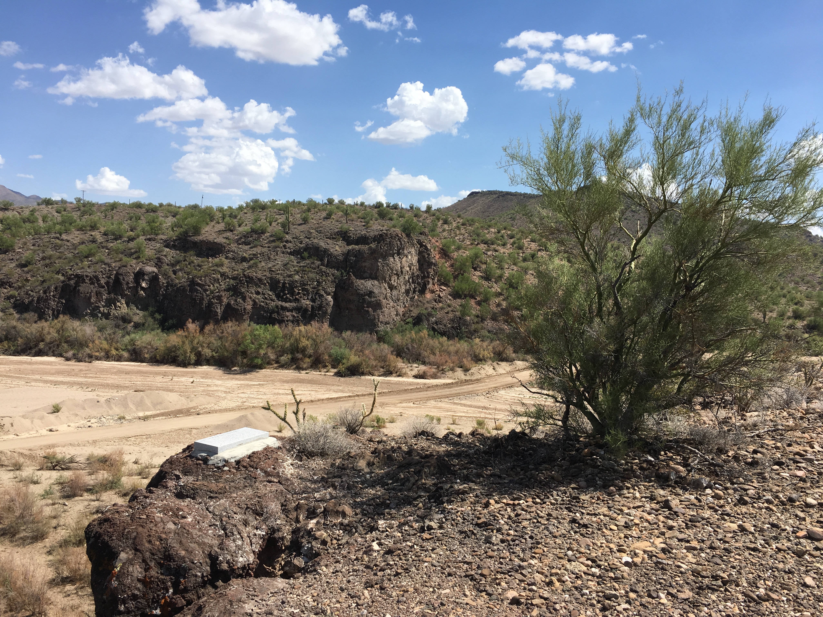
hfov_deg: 61.7
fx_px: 689
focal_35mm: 29
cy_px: 308
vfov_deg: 48.2
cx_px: 412
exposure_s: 1/1570
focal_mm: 4.15
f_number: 2.2
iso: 25
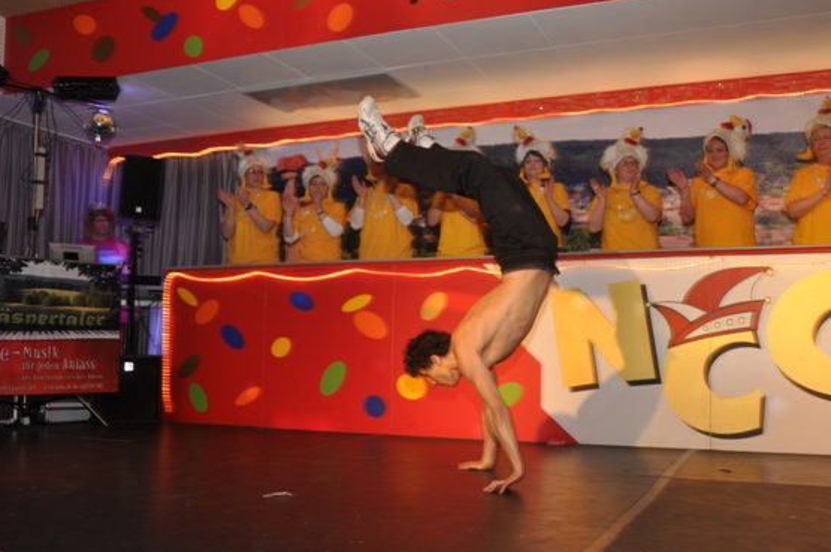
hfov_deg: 50.7
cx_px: 448
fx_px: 876
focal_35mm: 38
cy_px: 289
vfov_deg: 34.9
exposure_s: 1/60
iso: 200
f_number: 4
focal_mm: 22
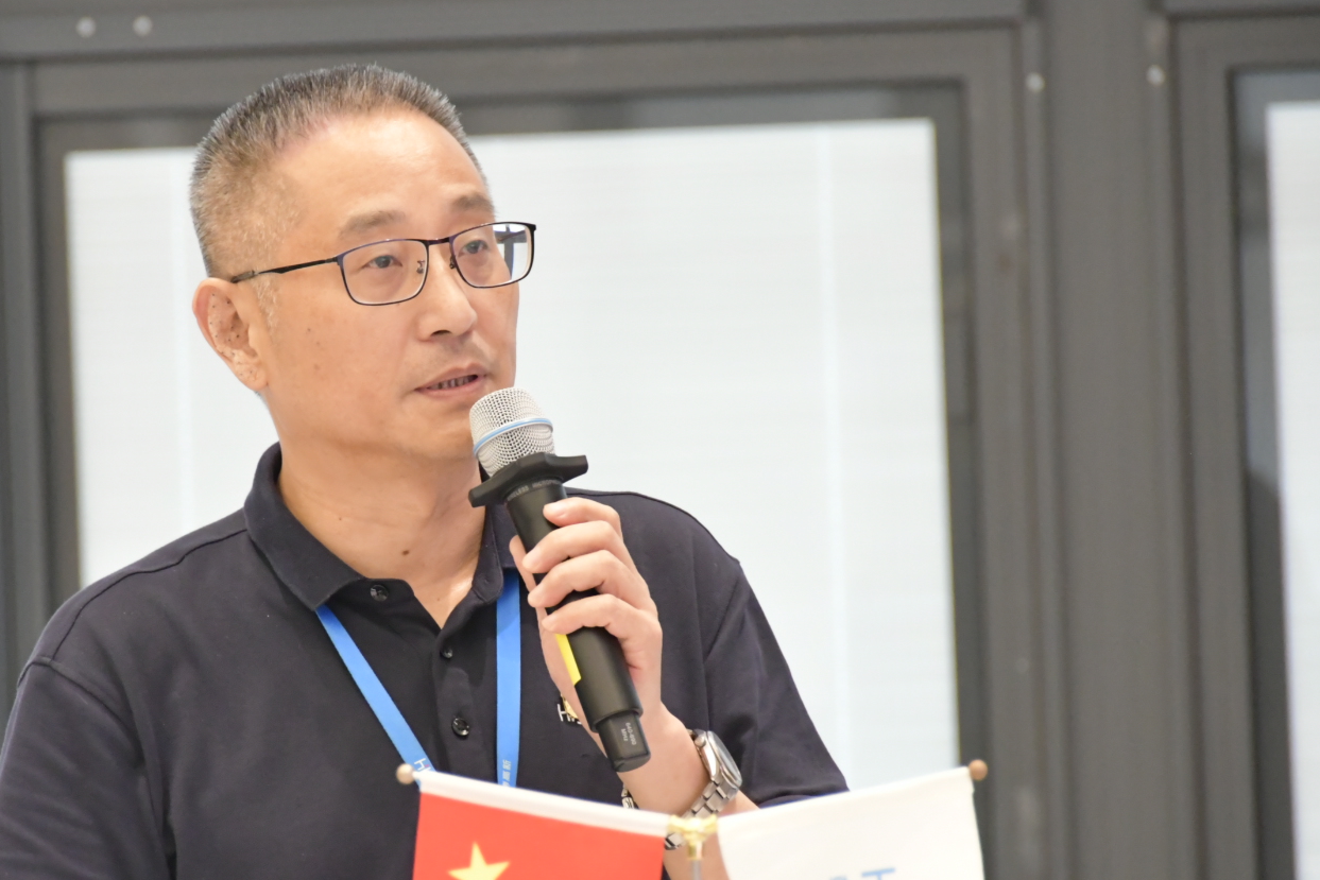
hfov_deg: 5.3
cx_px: 499
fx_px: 14337
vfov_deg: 3.5
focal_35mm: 391
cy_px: 506
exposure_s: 1/160
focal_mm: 200
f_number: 5.6
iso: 7200
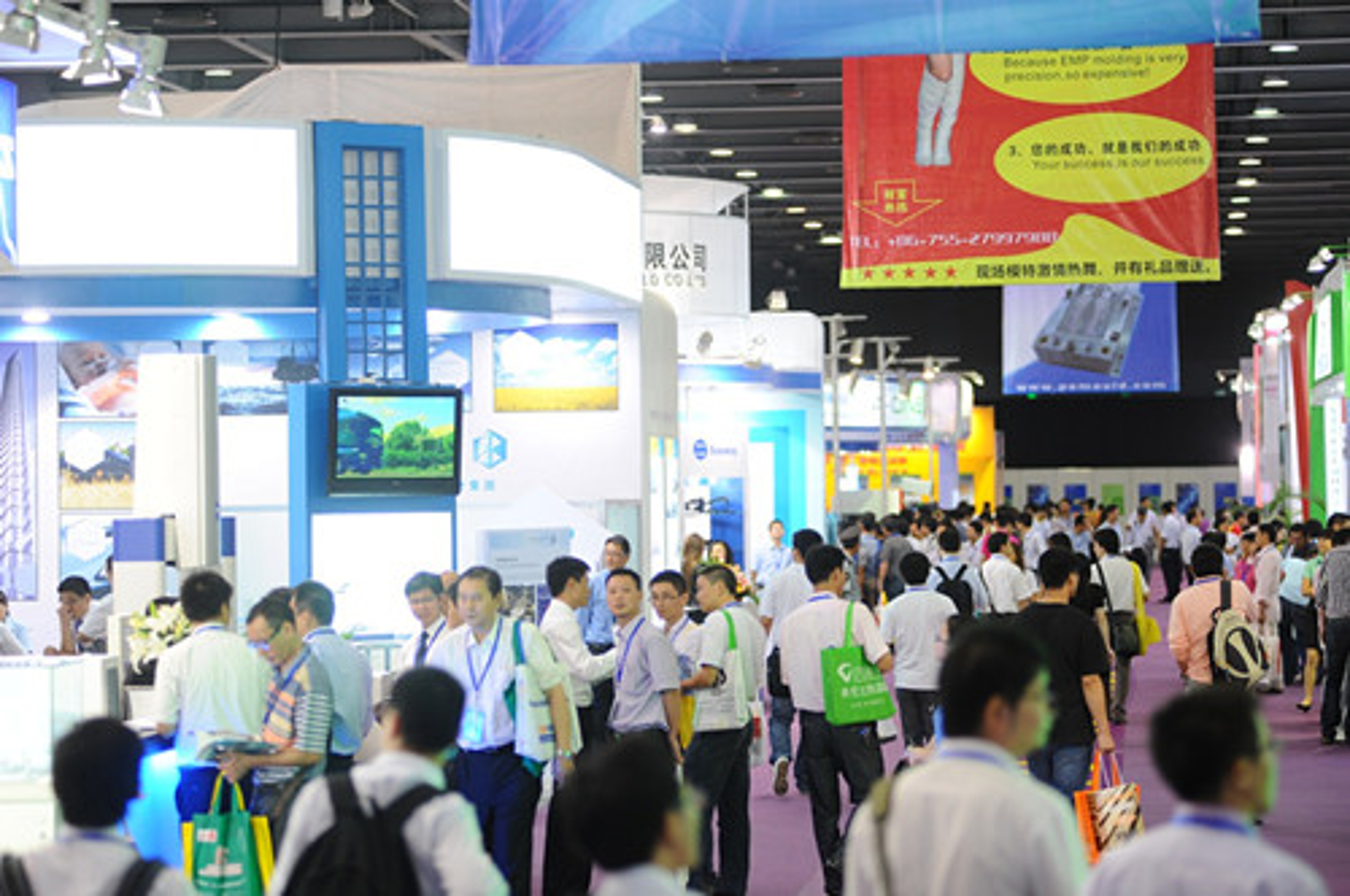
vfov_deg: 12.2
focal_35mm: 112
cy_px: 448
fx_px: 4195
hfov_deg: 18.3
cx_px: 675
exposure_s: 1/160
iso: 1250
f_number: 2.8
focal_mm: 112
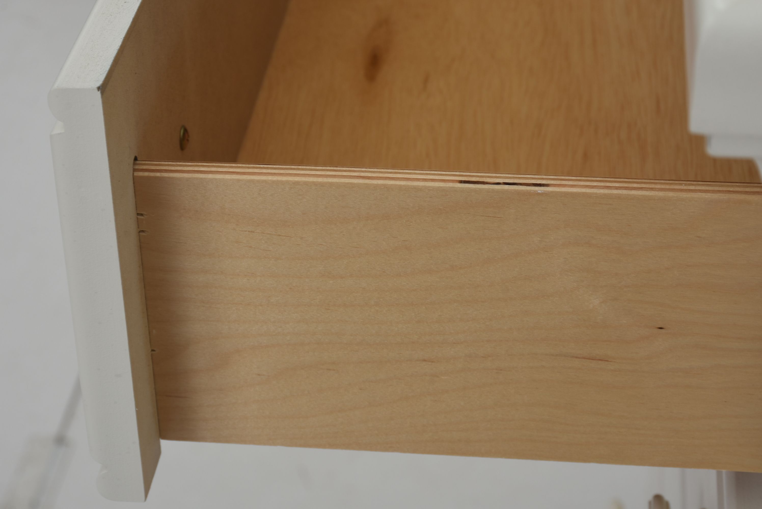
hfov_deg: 20.6
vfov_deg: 13.8
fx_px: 2097
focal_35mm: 99
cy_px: 254
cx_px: 381
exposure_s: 1/100
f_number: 13
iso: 160
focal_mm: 66
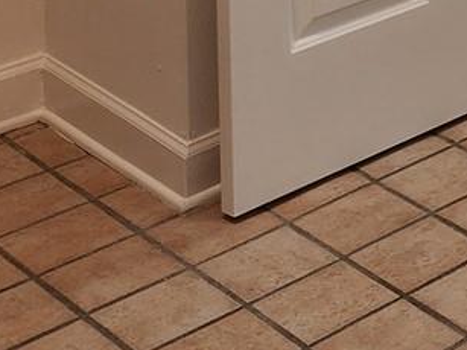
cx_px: 891
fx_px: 1618
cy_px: -514
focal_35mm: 120
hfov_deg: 14.2
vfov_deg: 10.5
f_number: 1.8
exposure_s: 1/120
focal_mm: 6.4
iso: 40
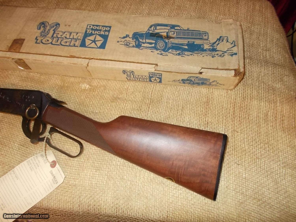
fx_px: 222
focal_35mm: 26
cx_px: 148
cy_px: 111
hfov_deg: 67.3
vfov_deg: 53.1
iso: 200
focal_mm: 4.6
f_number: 3.2
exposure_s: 1/25
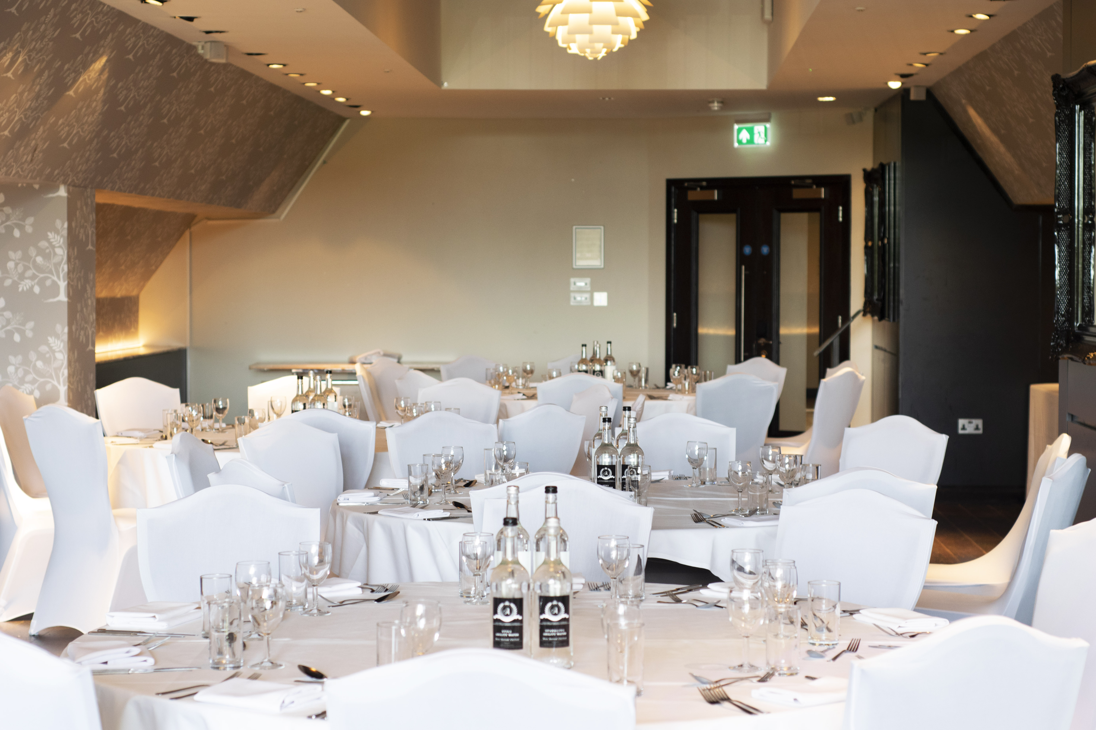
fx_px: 2283
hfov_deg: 27.0
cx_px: 548
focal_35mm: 75
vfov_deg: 18.2
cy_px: 365
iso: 560
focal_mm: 50
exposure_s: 1/60
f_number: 4
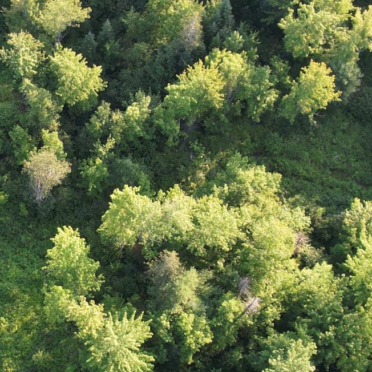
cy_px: 199
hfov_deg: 19.8
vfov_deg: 20.2
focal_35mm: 86
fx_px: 1046
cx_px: 48
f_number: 2.8
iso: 110
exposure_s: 1/120
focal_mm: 8.38
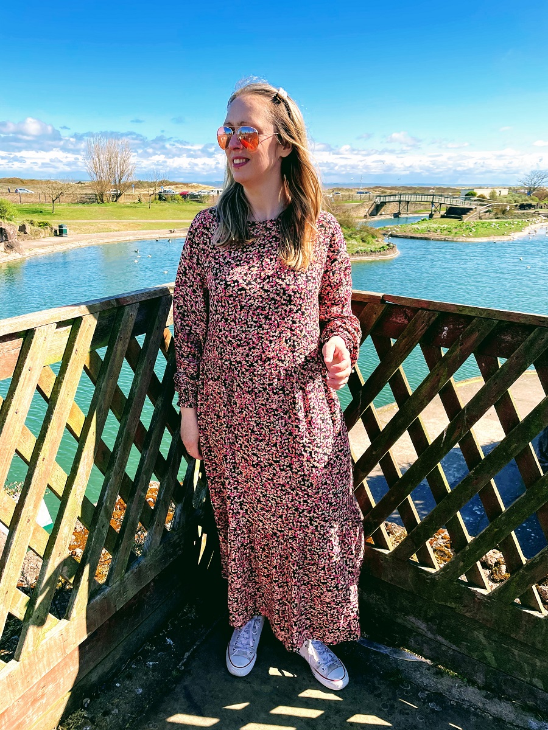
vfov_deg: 67.3
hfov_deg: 53.1
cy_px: 365
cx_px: 274
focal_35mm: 26
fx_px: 549
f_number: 1.6
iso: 32
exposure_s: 1/2304
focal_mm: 4.2
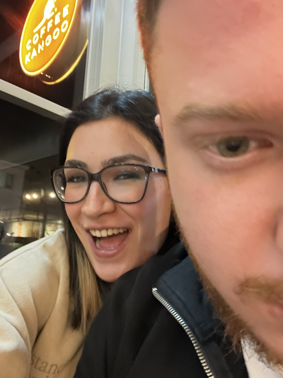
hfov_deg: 46.8
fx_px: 327
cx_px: 142
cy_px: 189
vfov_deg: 60.0
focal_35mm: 30
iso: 1250
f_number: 2.2
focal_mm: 2.71
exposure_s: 1/14
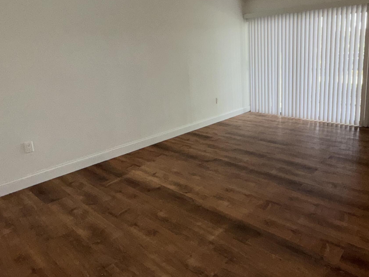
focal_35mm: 25
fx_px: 266
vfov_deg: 54.5
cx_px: 231
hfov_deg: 68.3
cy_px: 111
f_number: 2.2
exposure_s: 1/120
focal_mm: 2.22
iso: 125
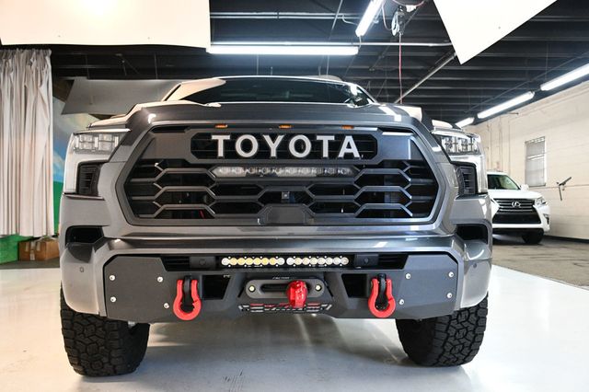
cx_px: 294
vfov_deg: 39.9
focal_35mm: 33
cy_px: 196
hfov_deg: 57.2
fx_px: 540
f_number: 3.5
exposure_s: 1/125
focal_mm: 22
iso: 2800
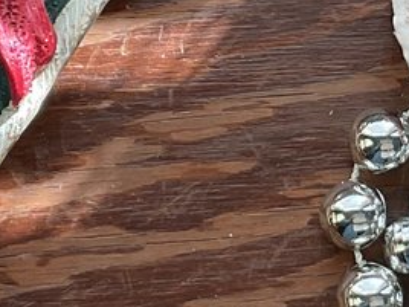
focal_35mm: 164
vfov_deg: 9.0
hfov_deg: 11.8
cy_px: -15
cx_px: 459
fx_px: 1938
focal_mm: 3
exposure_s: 1/120
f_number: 1.8
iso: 25
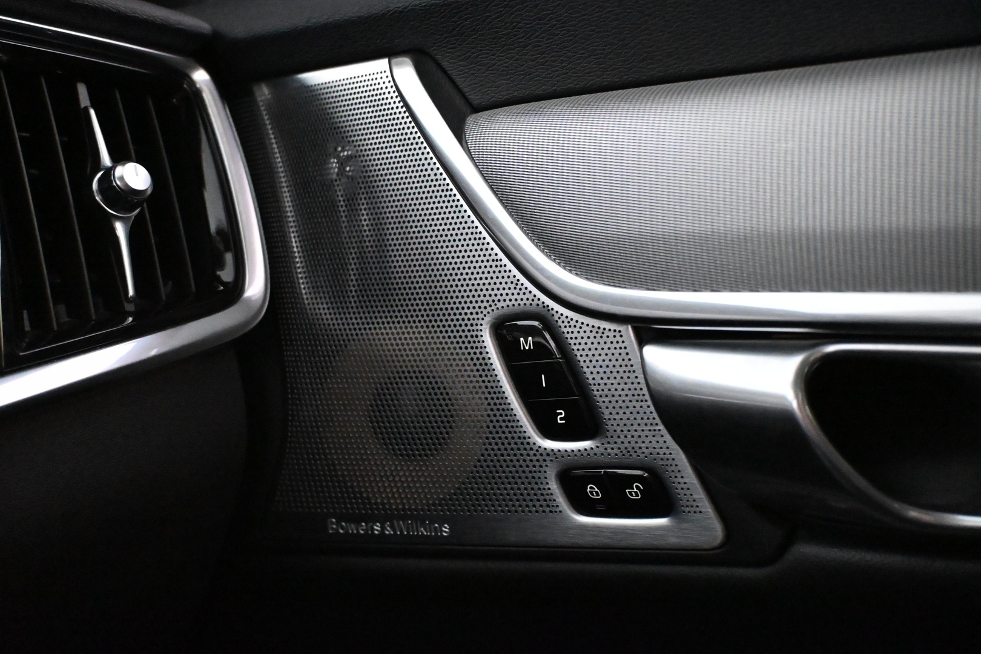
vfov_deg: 40.0
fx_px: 899
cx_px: 490
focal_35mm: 33
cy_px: 327
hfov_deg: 57.2
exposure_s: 1/100
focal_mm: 22
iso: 12800
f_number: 4
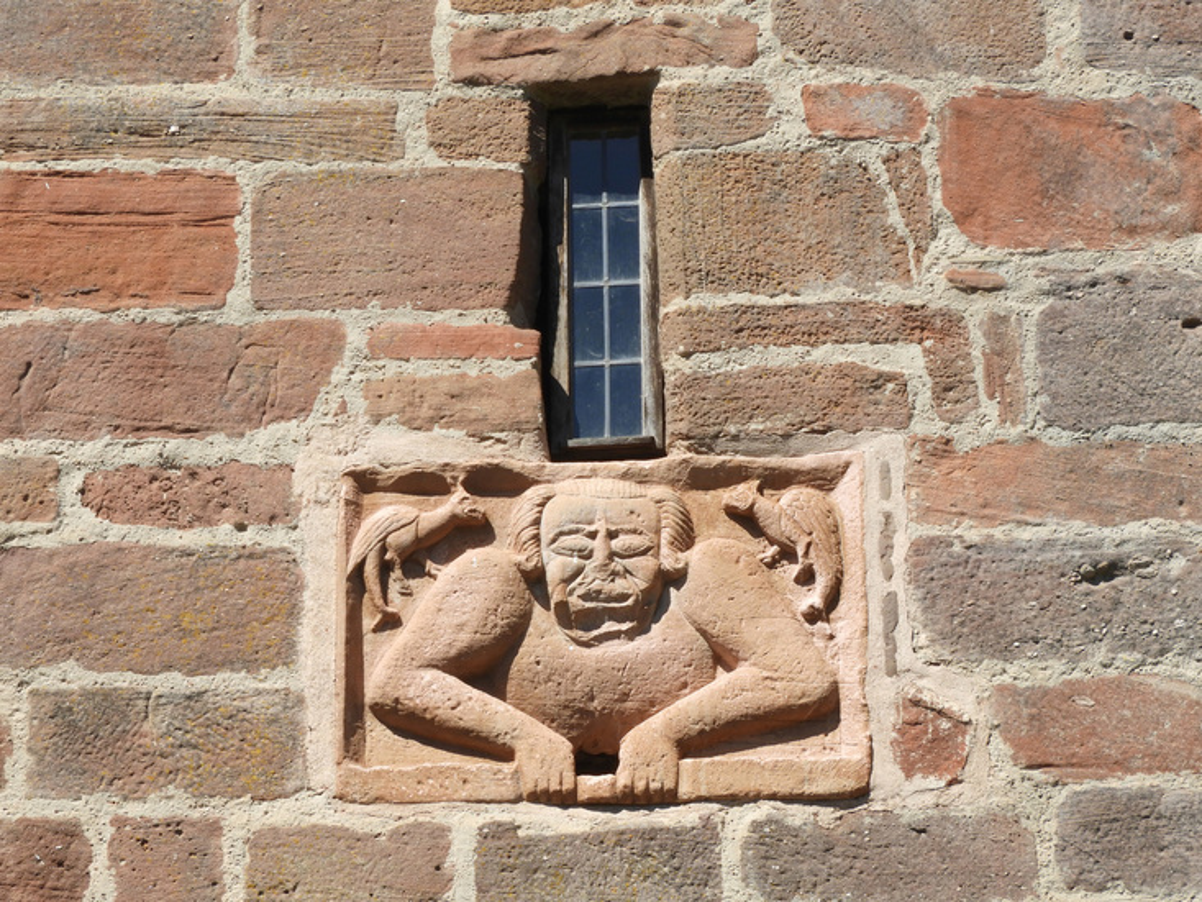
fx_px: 6946
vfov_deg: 7.4
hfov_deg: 9.9
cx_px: 601
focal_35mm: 200
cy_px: 451
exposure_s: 1/500
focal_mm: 35.8
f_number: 5.3
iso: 100
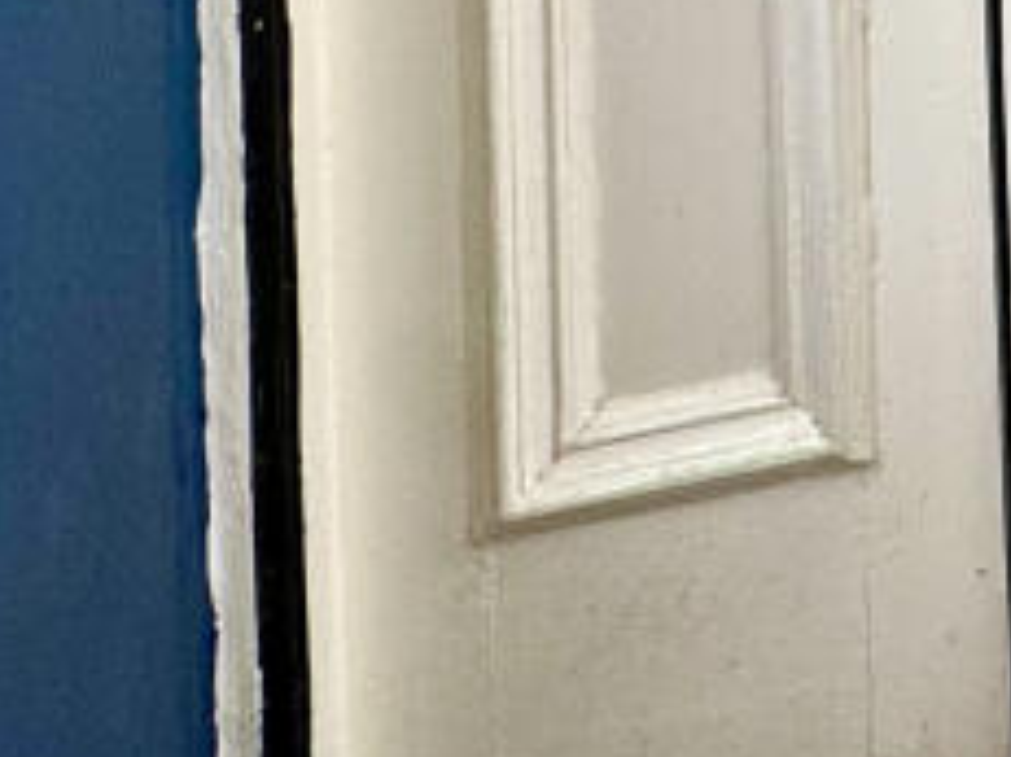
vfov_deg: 16.0
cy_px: -901
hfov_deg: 20.9
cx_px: 1838
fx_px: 1810
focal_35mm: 62
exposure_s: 1/99
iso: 50
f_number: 2.2
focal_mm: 2.22
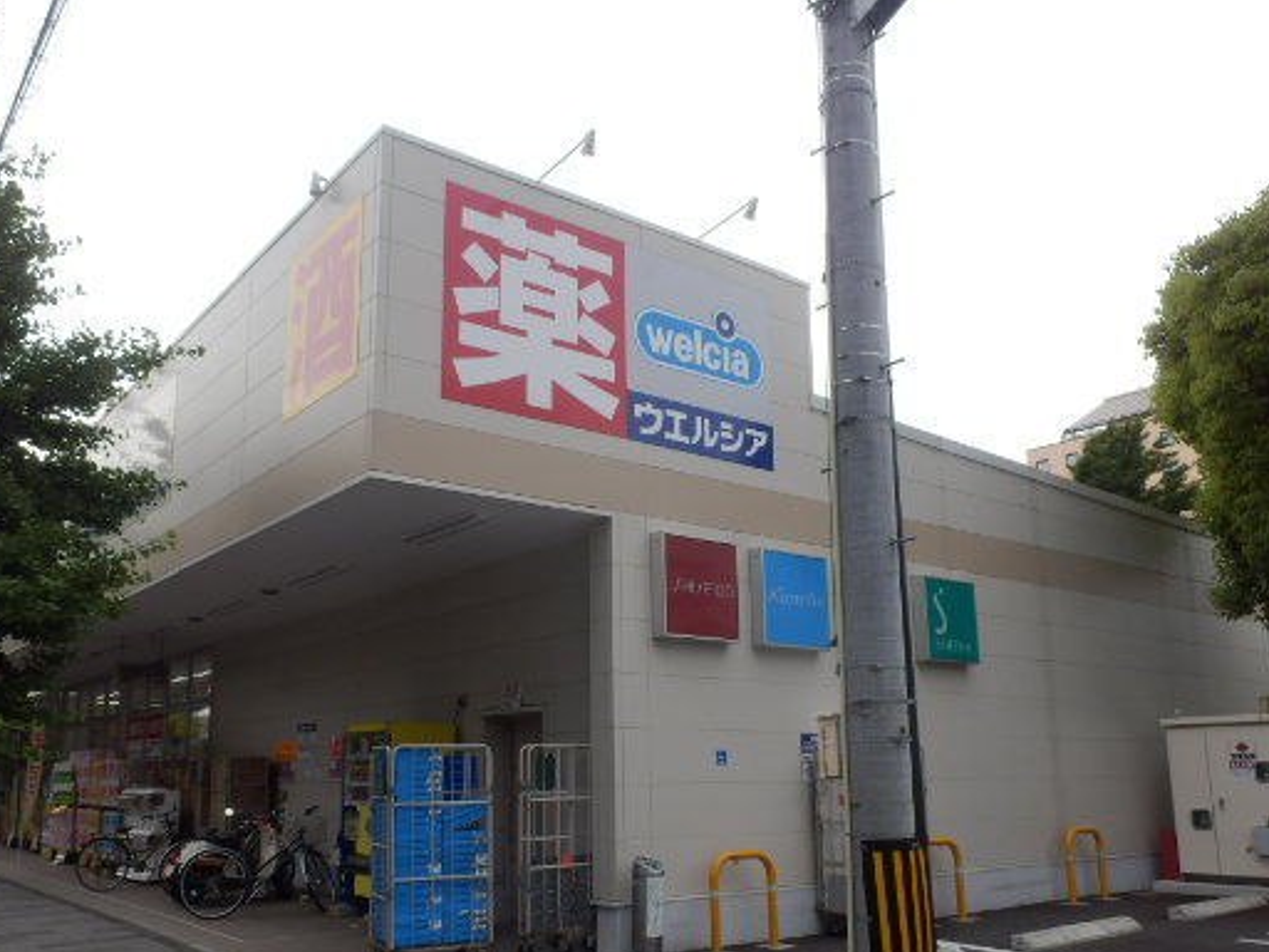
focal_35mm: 30
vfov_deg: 46.5
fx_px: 1100
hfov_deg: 59.8
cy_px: 573
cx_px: 560
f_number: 3
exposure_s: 1/400
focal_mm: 4.2
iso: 80
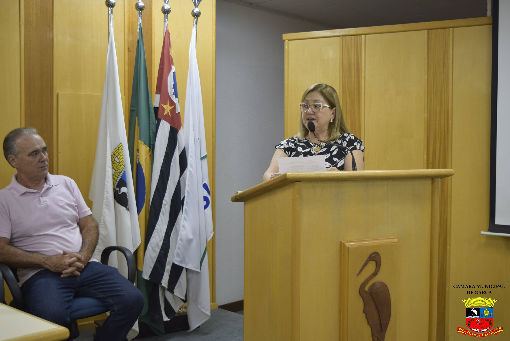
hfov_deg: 44.9
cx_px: 255
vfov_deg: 30.9
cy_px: 170
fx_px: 617
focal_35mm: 44
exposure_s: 1/60
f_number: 4.2
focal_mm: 29
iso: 450
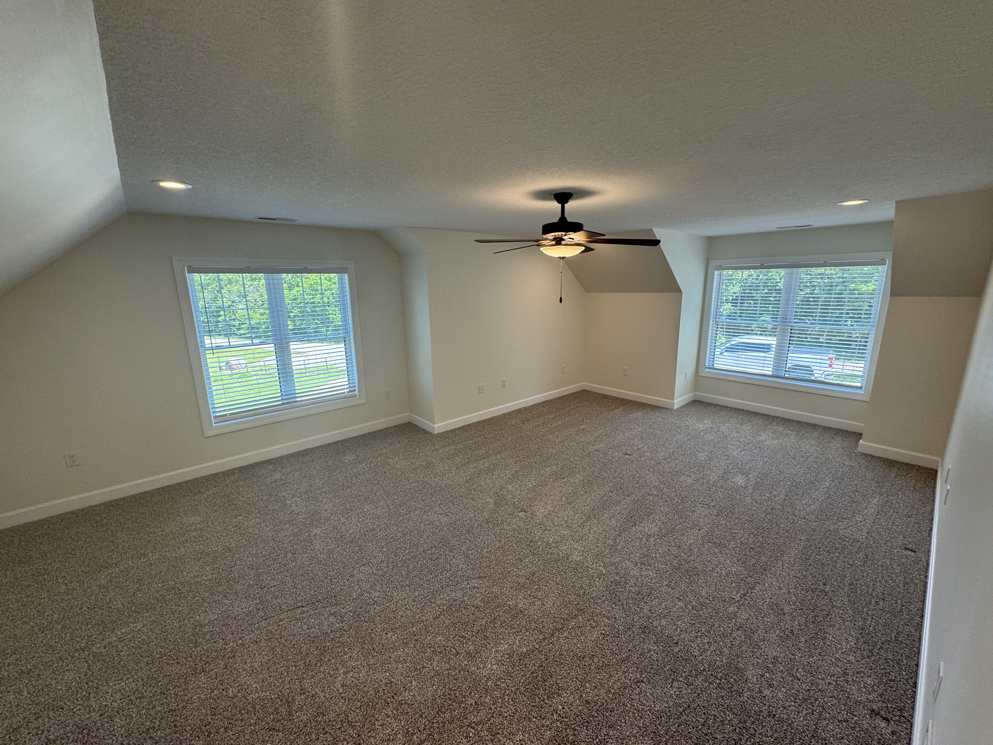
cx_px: 496
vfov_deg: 85.7
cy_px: 372
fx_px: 402
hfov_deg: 102.1
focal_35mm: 14
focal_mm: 2.22
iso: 125
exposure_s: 1/120
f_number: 2.2
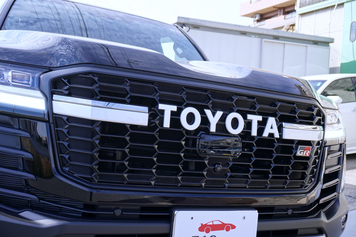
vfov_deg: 34.2
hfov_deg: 49.6
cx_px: 178
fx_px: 386
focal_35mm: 39
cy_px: 118
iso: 100
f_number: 5.6
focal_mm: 26
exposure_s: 1/100
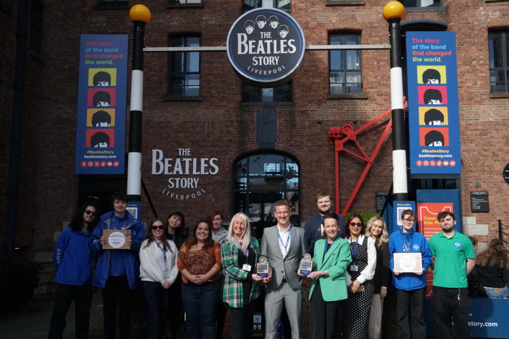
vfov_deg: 41.7
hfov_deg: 59.5
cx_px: 254
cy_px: 170
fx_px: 445
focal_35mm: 32
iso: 6400
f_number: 13
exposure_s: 1/4000
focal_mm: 21
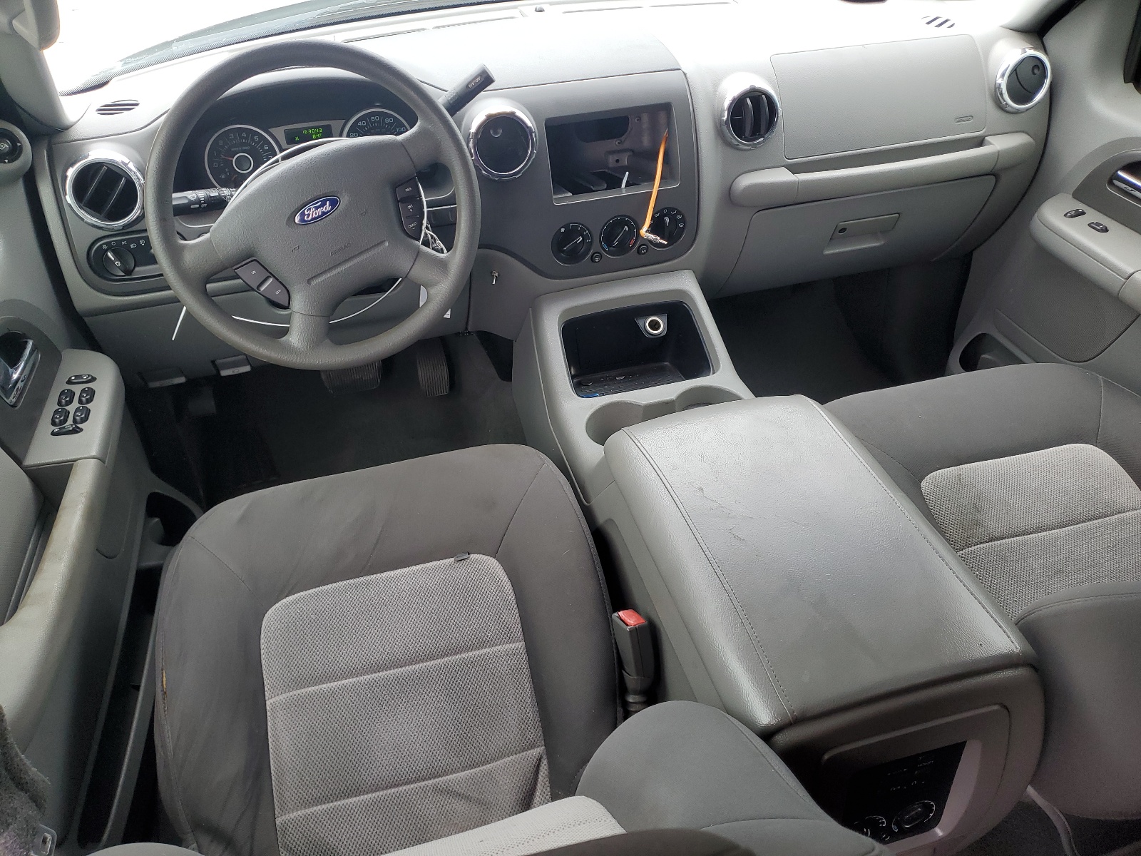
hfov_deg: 67.3
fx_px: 857
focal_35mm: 26
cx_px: 570
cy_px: 428
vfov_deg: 53.1
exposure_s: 1/120
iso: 56
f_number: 1.5
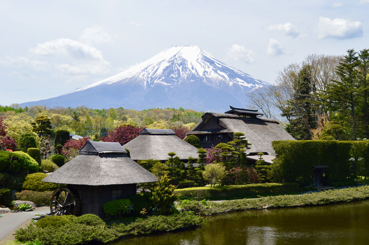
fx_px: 522
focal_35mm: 51
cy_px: 122
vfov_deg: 26.4
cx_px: 184
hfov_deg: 38.9
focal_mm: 34
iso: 100
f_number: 8
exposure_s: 1/250
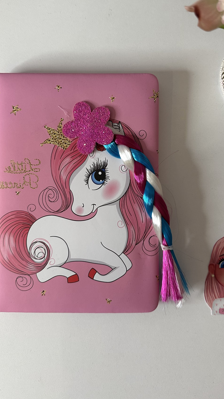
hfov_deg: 37.7
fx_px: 327
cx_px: 127
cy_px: 169
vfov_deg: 62.3
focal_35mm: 31
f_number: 1.78
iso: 160
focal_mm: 6.86
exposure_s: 1/121
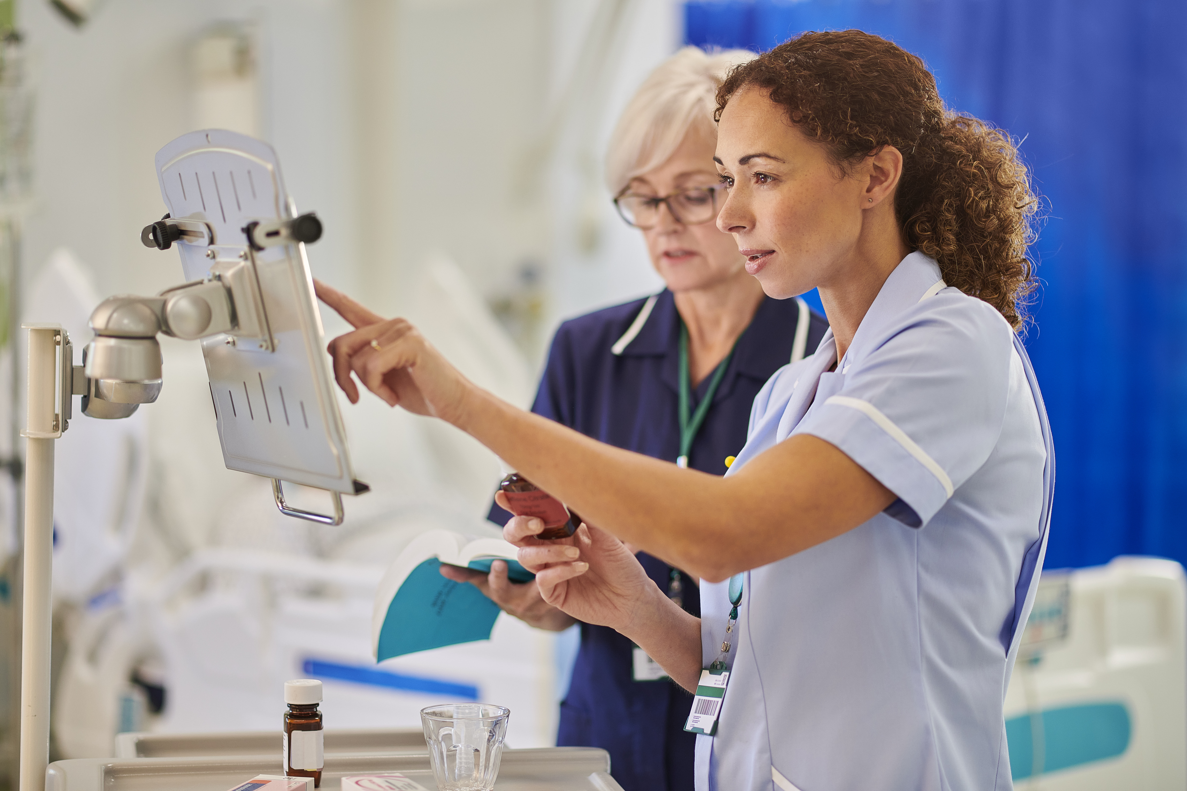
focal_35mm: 85
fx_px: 2802
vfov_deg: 16.1
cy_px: 396
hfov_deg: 23.9
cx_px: 594
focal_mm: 85
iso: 640
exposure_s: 1/400
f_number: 2
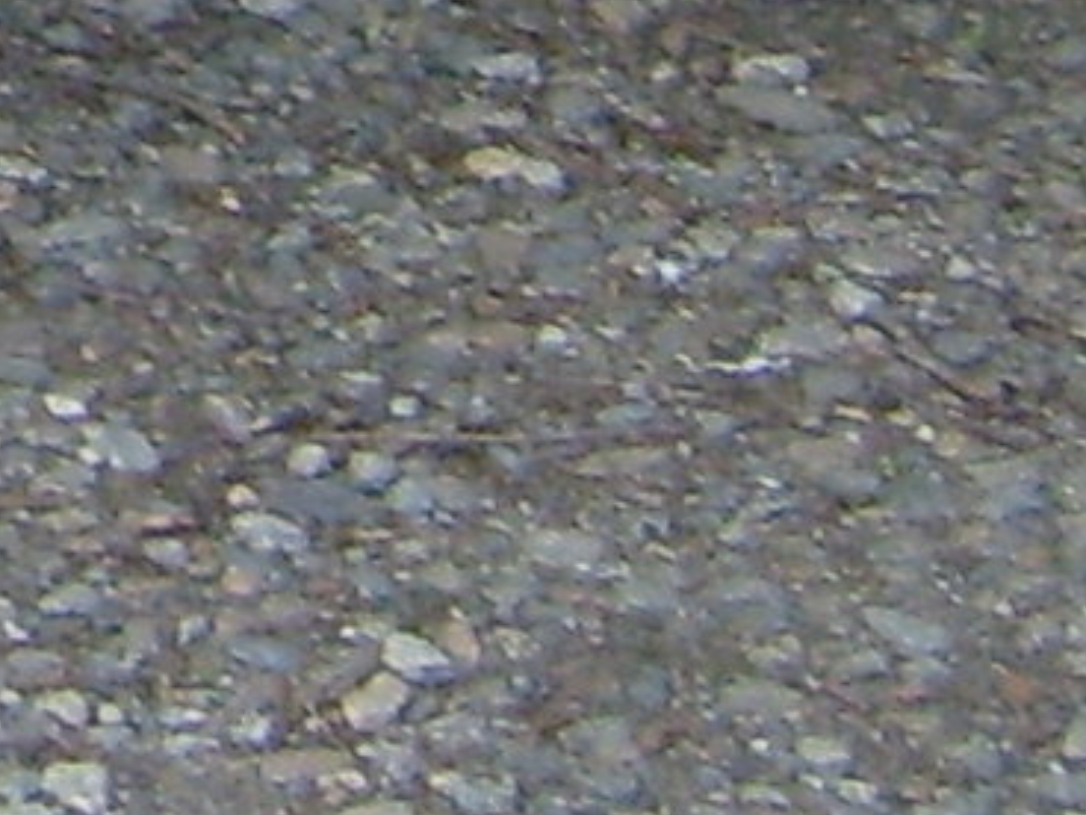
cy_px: -1654
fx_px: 8408
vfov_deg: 5.2
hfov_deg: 6.7
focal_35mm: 268
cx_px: -2101
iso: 80
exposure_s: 1/90
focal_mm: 5.8
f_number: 2.8
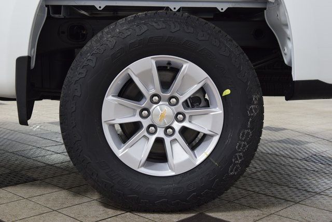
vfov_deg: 25.1
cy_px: 111
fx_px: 498
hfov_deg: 36.9
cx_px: 166
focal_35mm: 54
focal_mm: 36
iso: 640
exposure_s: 1/15
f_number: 6.3
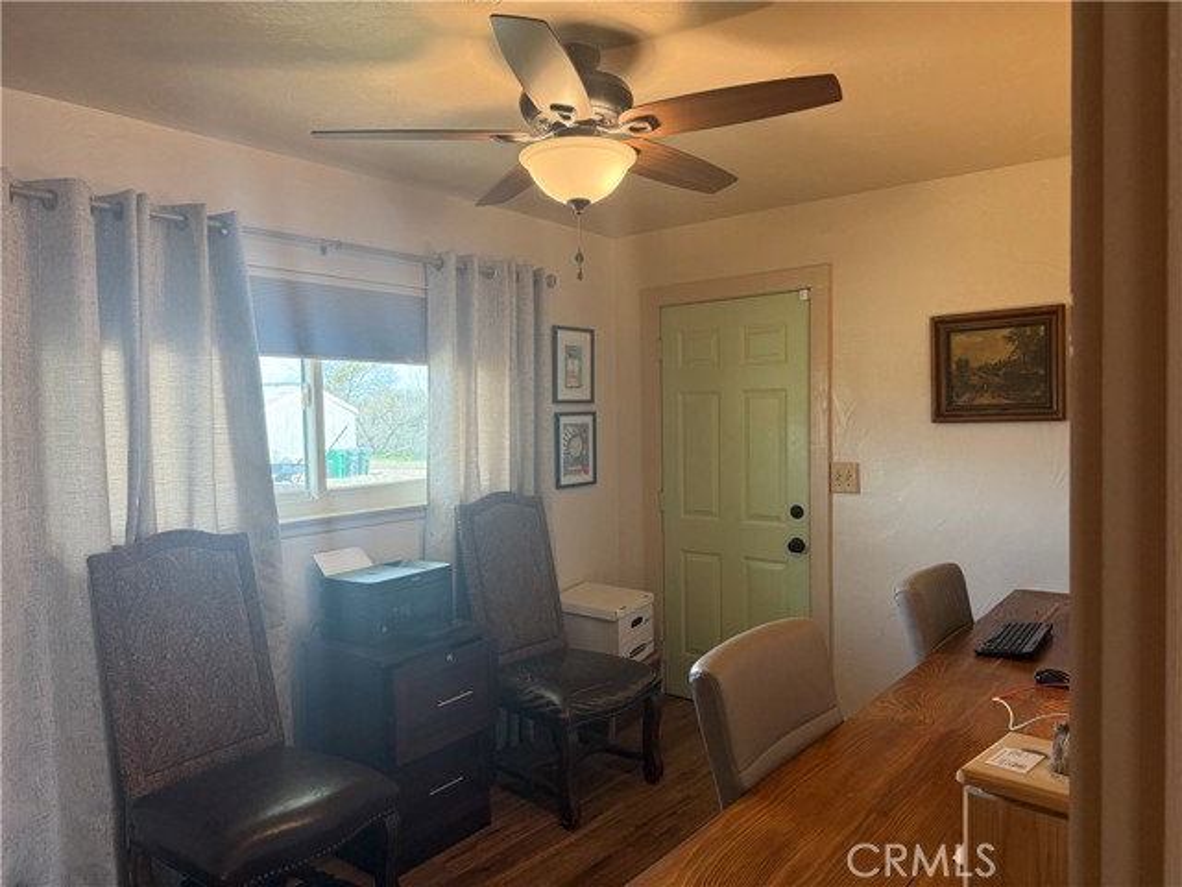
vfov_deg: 56.8
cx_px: 591
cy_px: 444
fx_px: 820
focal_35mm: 24
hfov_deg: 71.6
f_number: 1.78
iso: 250
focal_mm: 6.76
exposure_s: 1/120
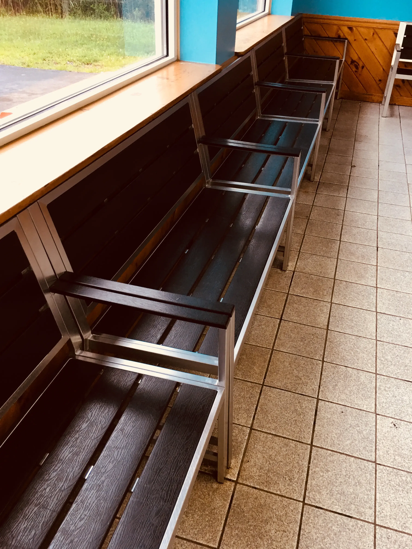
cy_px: 274
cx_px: 206
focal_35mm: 29
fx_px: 460
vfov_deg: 61.7
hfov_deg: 48.2
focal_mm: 4.15
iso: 32
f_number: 2.2
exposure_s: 1/30
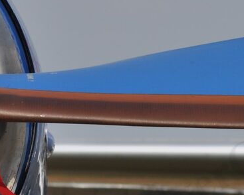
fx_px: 5135
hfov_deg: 2.7
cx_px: 318
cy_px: 115
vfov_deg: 2.2
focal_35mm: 711
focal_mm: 145
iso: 200
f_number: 8
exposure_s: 1/1000
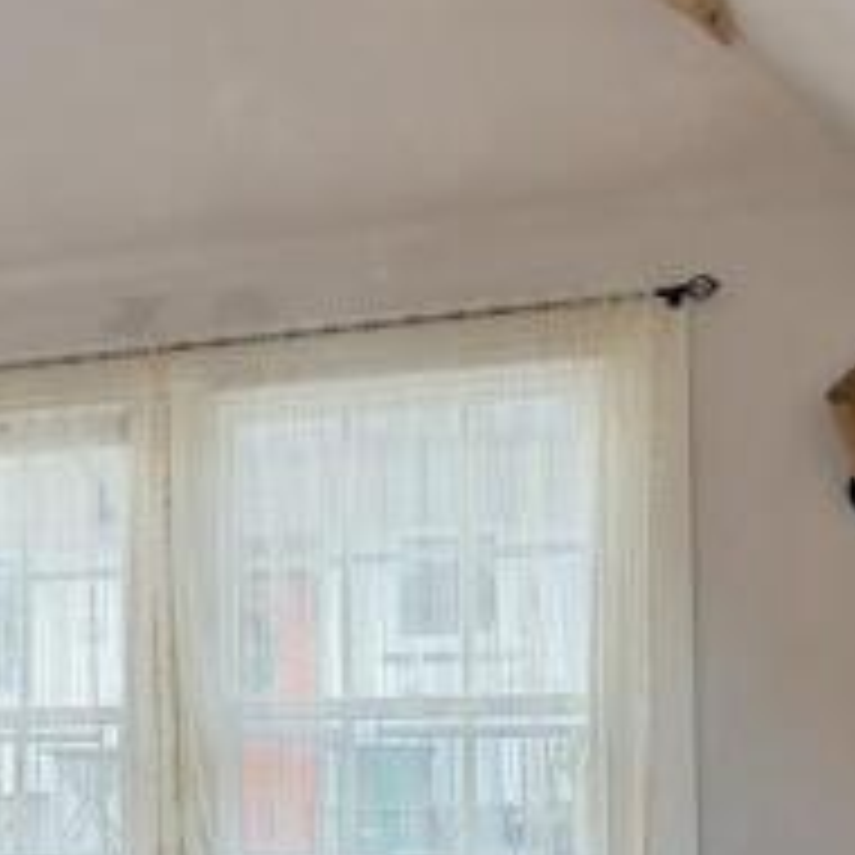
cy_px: 740
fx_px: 1816
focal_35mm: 65
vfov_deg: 25.8
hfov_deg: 22.9
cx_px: -317
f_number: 1.78
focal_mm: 6.76
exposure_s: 1/100
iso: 250
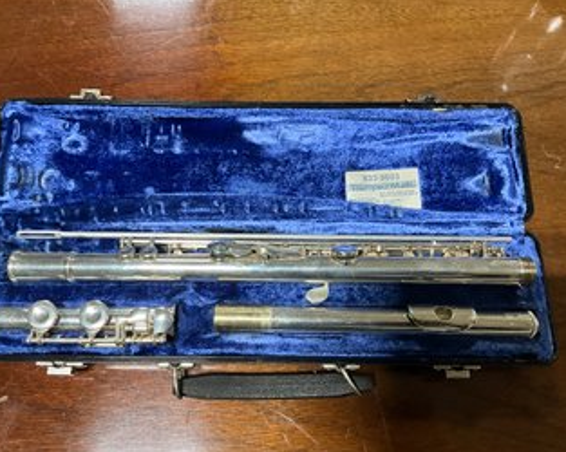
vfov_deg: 47.1
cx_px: 261
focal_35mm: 31
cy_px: 225
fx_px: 519
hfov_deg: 57.1
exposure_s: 1/62
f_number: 1.8
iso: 64
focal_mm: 3
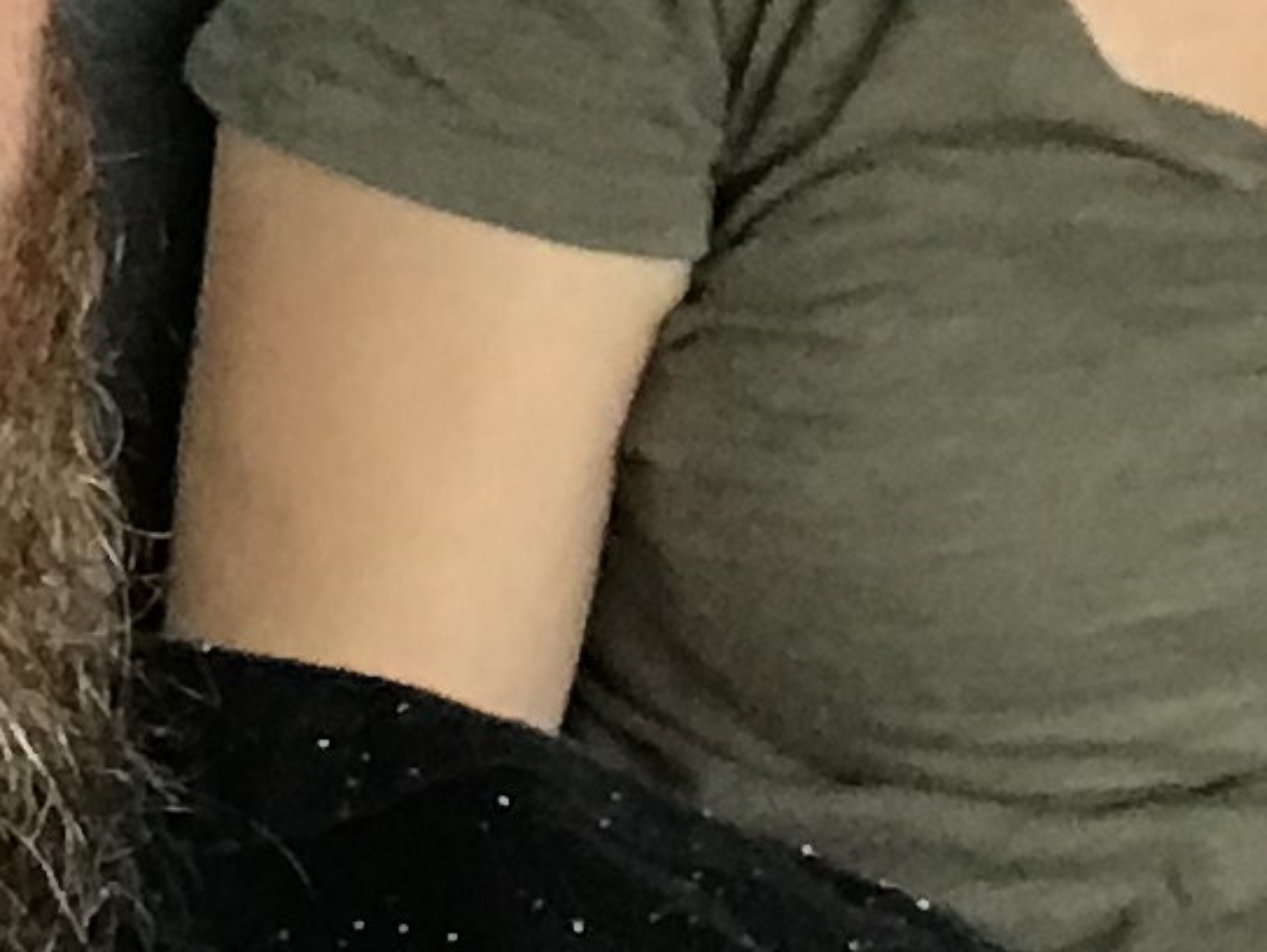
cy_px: -264
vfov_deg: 8.1
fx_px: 6666
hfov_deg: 10.8
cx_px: 875
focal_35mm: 182
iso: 80
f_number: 2.2
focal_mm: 2.87
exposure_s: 1/30
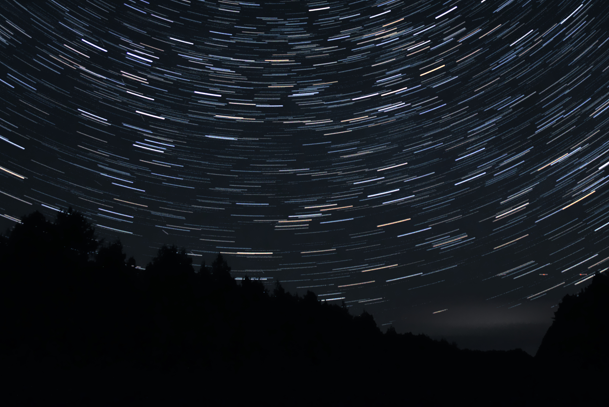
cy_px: 120
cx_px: 374
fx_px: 660
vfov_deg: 33.8
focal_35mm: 39
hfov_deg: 49.1
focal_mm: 18
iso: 12800
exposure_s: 4
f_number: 2.8
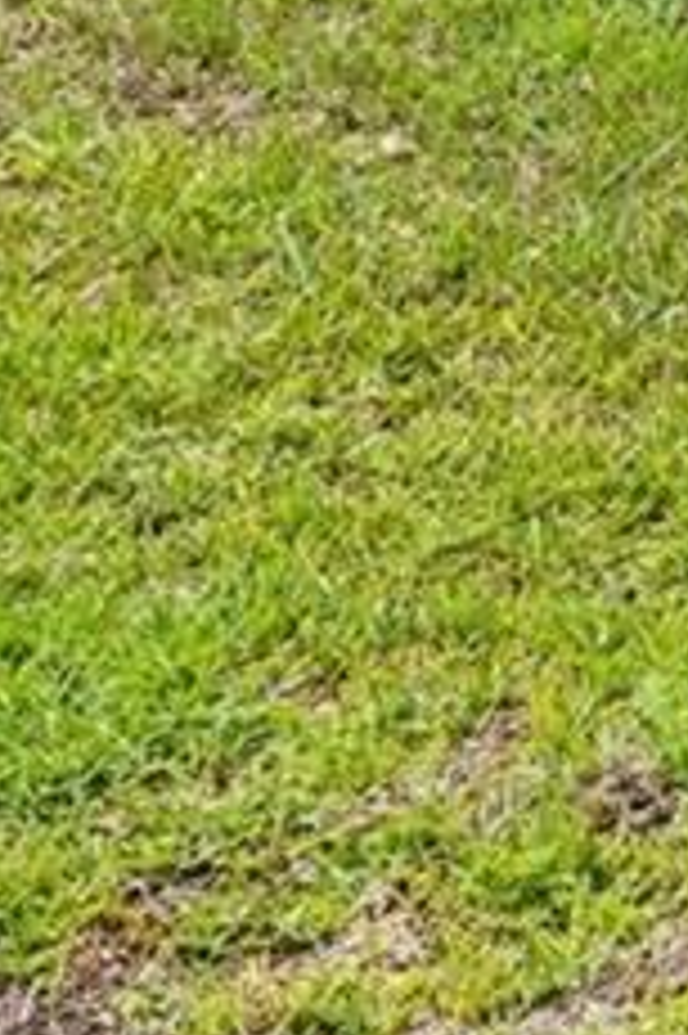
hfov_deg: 6.7
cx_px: 2401
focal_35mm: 174
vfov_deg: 10.5
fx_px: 4995
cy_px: -1256
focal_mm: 25
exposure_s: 1/30
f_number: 20
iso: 250
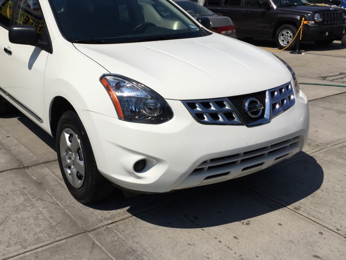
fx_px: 400
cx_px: 129
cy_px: 106
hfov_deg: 46.4
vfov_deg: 35.9
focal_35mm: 40
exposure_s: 1/6623
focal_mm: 4.15
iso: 32
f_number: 2.2
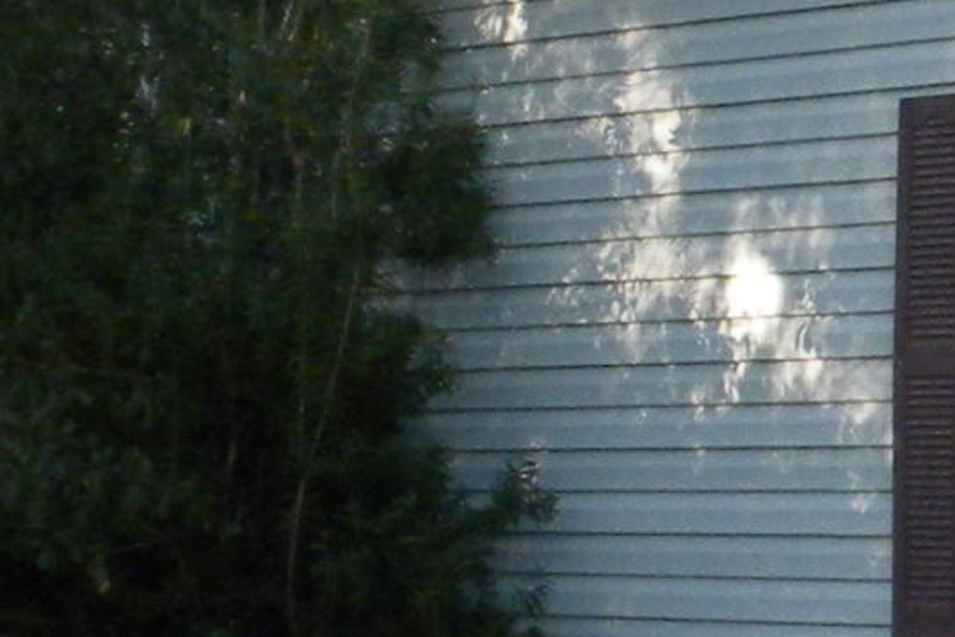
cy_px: 317
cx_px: 1227
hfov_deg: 9.4
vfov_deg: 6.4
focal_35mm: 215
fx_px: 5703
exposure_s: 1/463
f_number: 3.5
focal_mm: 6.6
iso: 272
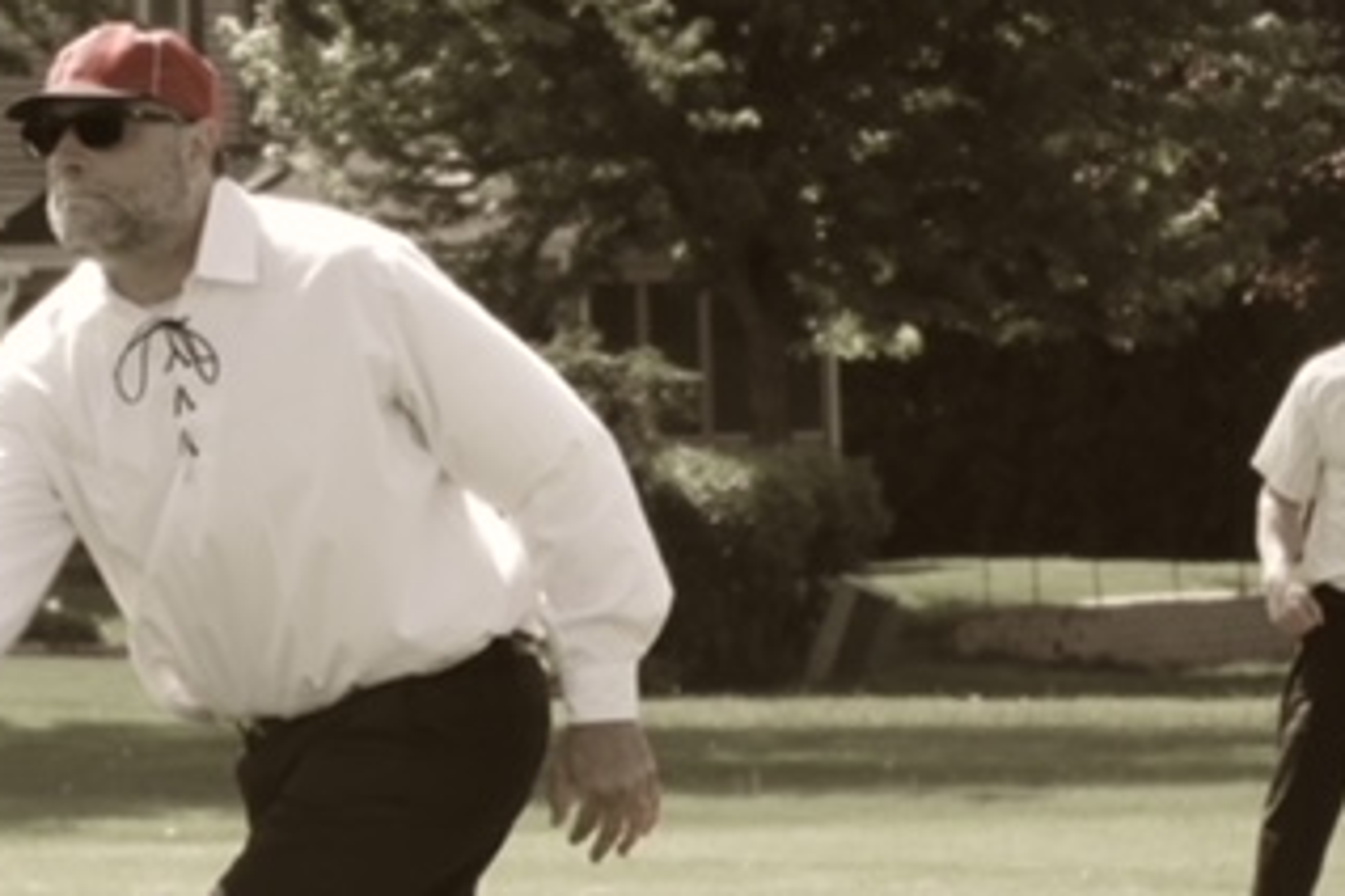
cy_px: 693
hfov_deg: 3.3
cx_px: 410
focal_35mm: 628
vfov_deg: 2.2
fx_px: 23461
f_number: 5.5
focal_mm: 53.7
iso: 100
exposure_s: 1/320
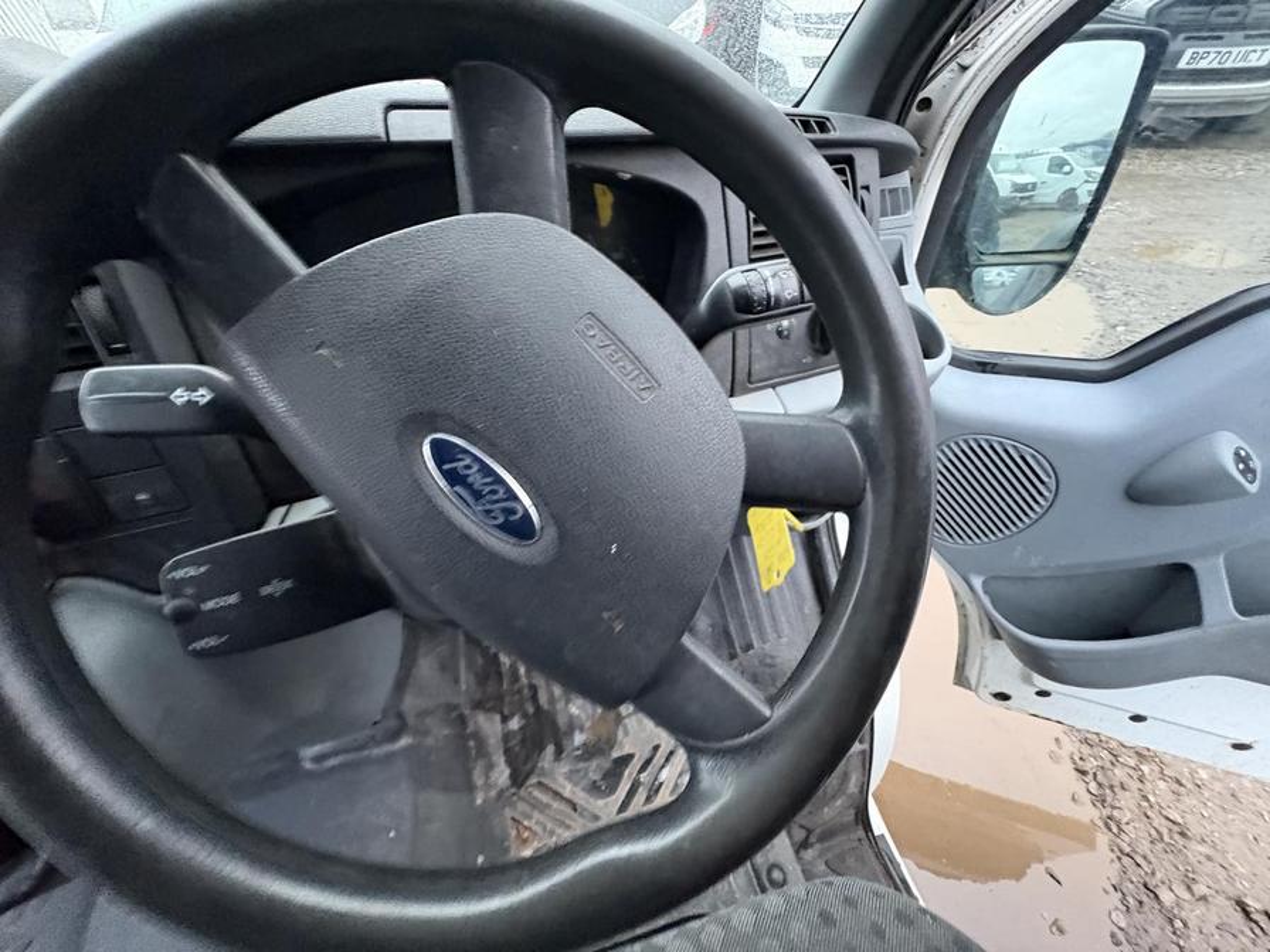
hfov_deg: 102.1
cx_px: 635
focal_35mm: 14
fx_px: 514
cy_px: 476
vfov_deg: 85.7
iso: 1000
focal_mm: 2.22
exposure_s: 1/40
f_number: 2.2
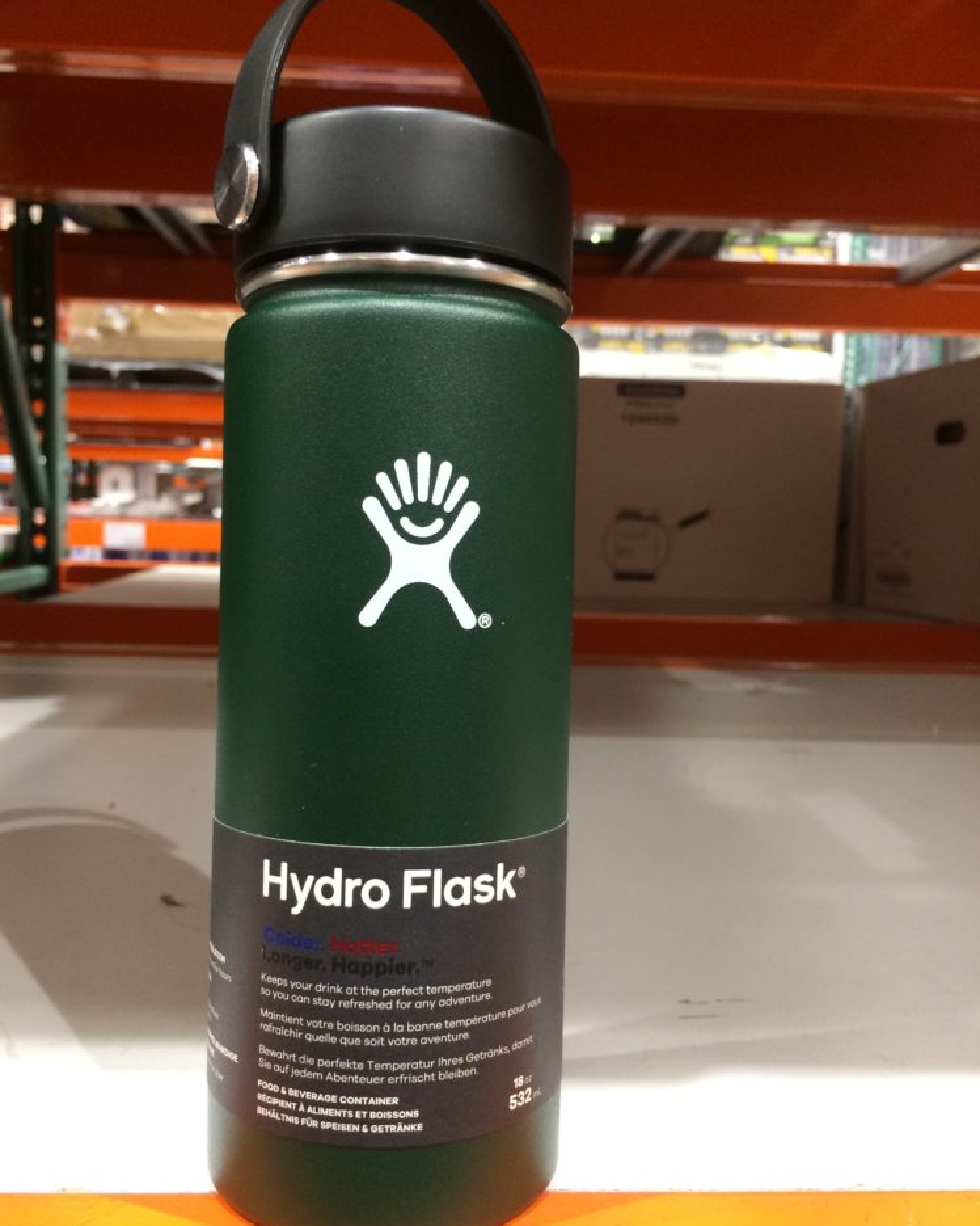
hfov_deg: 47.1
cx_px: 482
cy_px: 604
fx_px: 1124
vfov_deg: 57.2
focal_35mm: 31
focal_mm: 4.15
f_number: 2.2
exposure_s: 1/33
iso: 200
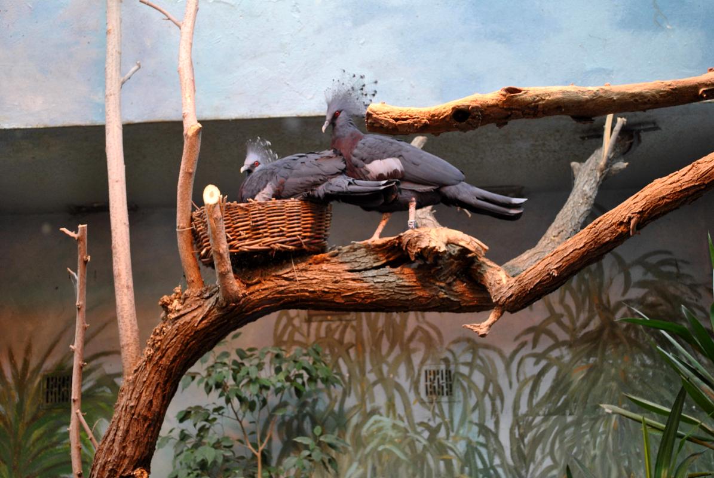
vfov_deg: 22.7
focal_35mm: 60
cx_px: 357
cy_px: 239
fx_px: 1191
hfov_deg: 33.4
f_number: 5.3
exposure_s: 1/30
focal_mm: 40
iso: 360
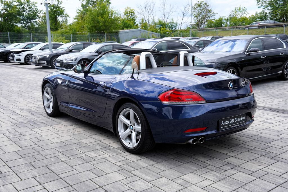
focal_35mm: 38
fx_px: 304
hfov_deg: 50.7
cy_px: 96
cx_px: 144
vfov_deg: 35.1
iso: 100
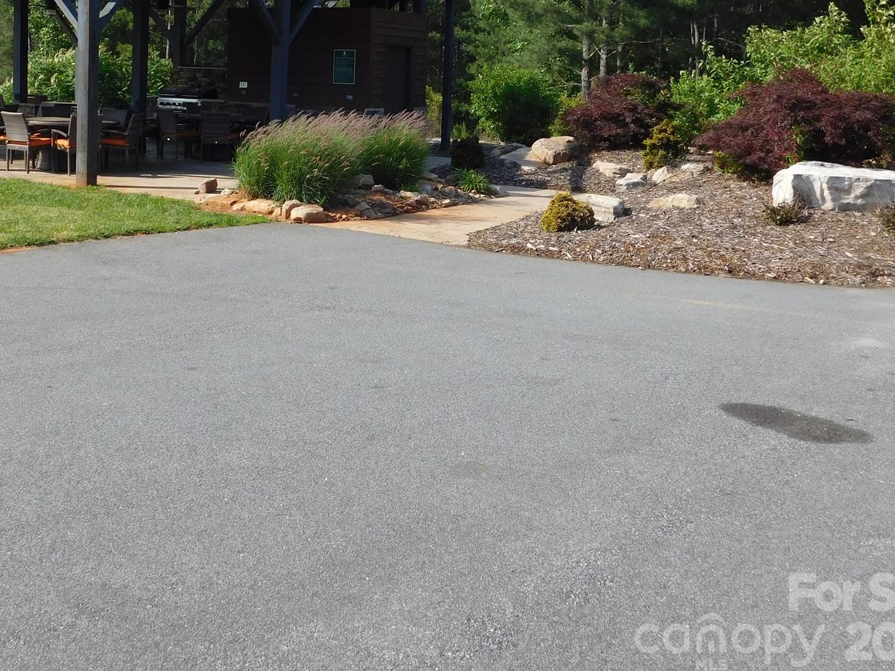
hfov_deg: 41.8
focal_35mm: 45
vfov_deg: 31.8
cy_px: 193
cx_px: 334
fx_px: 1164
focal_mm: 5.3
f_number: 3.2
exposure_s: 1/1000
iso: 125
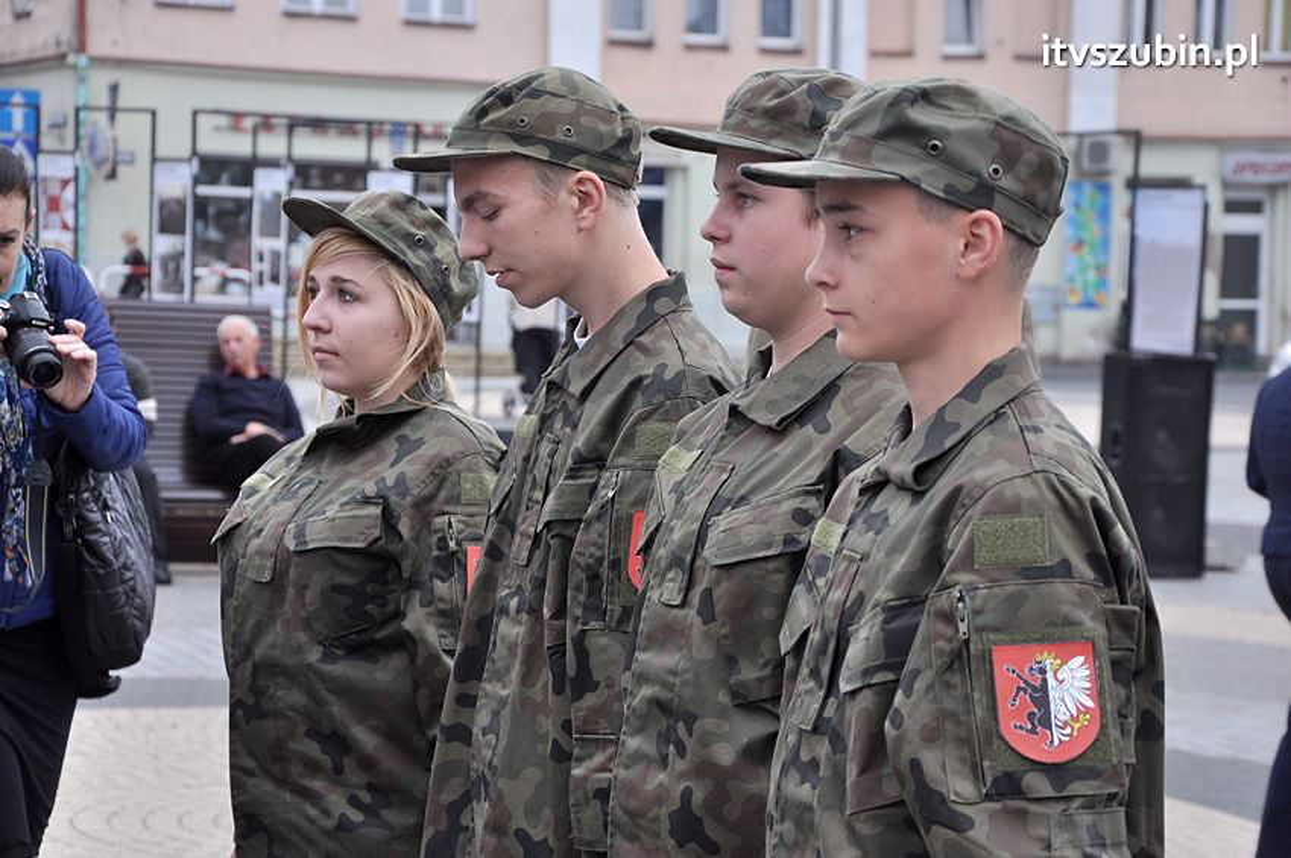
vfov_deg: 13.8
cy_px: 429
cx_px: 646
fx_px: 3547
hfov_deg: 20.6
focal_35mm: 99
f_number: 5.6
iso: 500
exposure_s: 1/500
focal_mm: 66
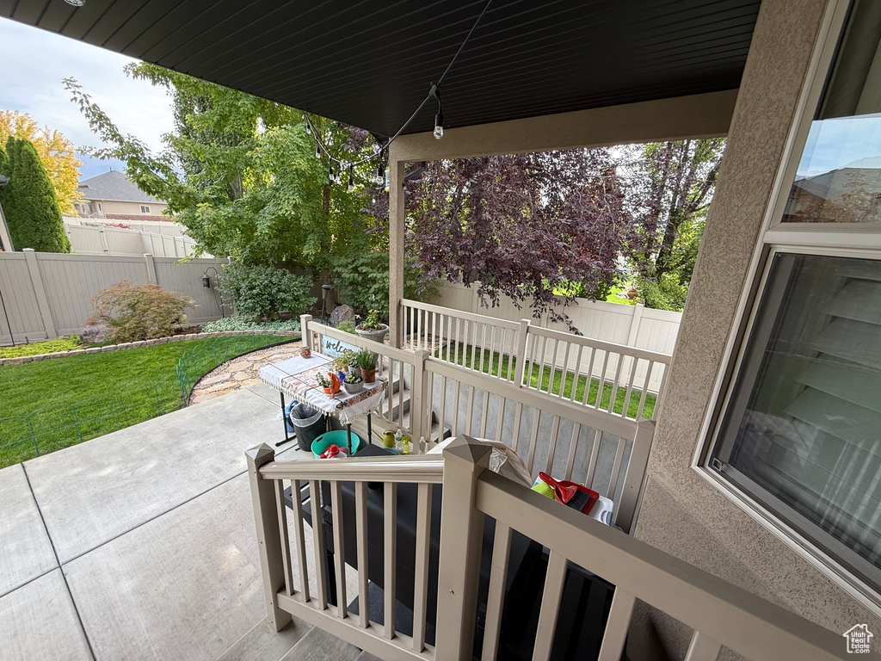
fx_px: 356
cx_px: 440
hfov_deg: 102.1
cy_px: 330
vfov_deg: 85.7
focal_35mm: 14
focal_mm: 2.22
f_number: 2.2
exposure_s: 1/214
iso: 50
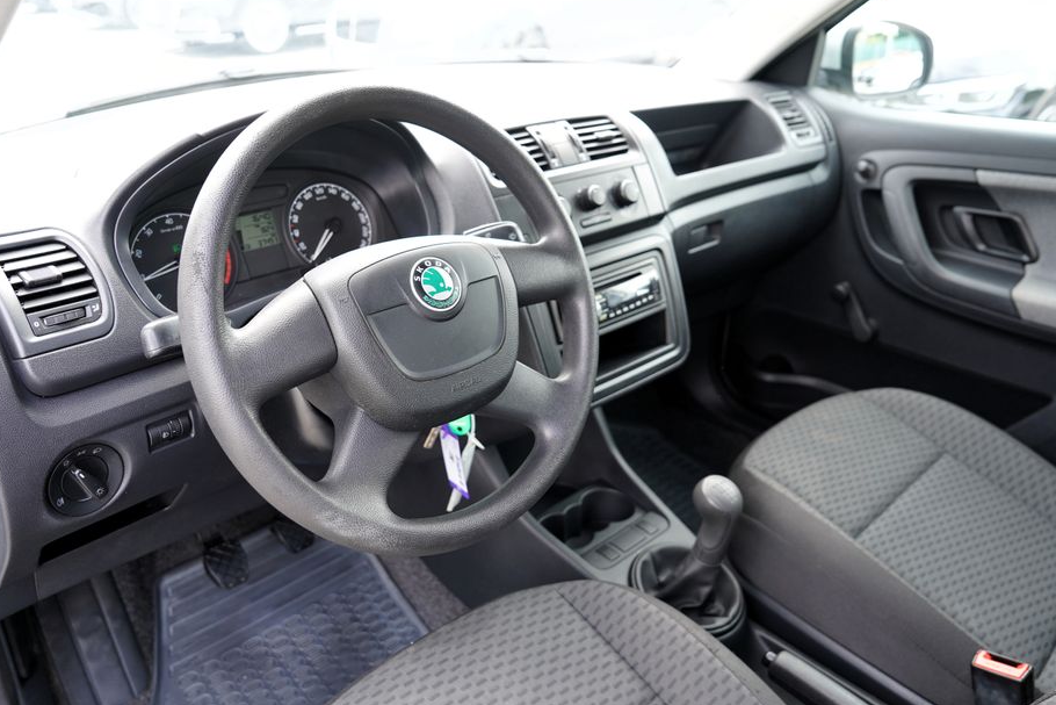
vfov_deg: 47.9
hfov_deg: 67.2
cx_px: 471
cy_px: 342
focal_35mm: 27
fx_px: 792
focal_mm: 24
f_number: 4
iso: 250
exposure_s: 1/60
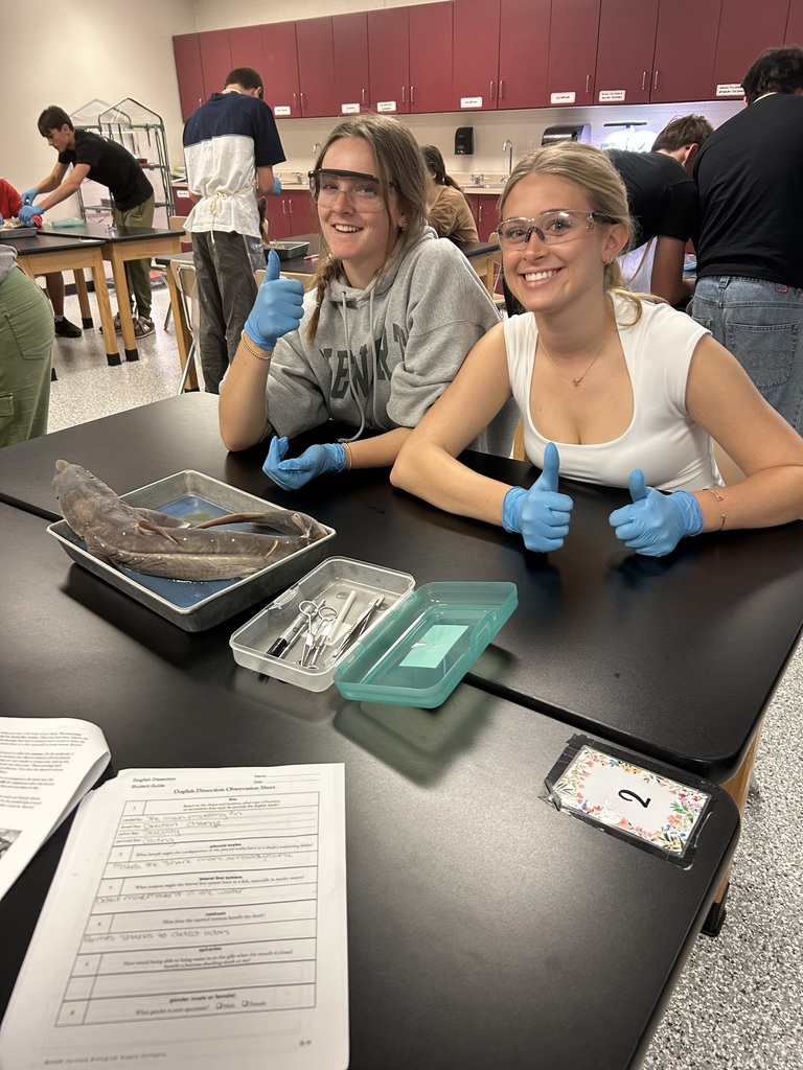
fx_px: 804
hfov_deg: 53.1
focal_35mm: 26
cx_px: 402
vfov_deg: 67.3
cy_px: 535
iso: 160
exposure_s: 1/60
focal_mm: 5.7
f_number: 1.5
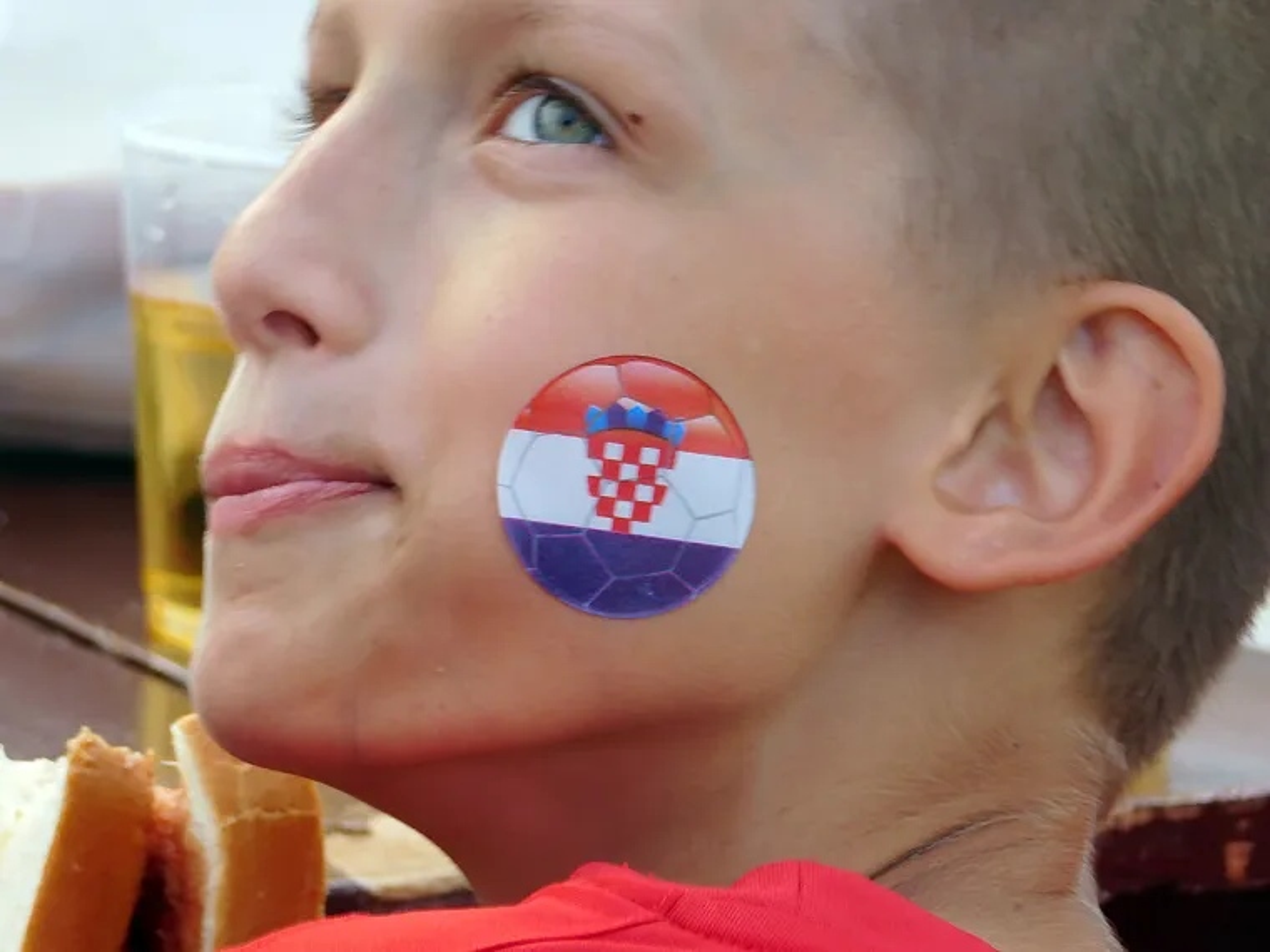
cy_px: 476
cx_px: 635
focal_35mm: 336
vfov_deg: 4.4
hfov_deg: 5.9
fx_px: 12327
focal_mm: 59.7
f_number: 5.8
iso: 125
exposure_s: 1/80
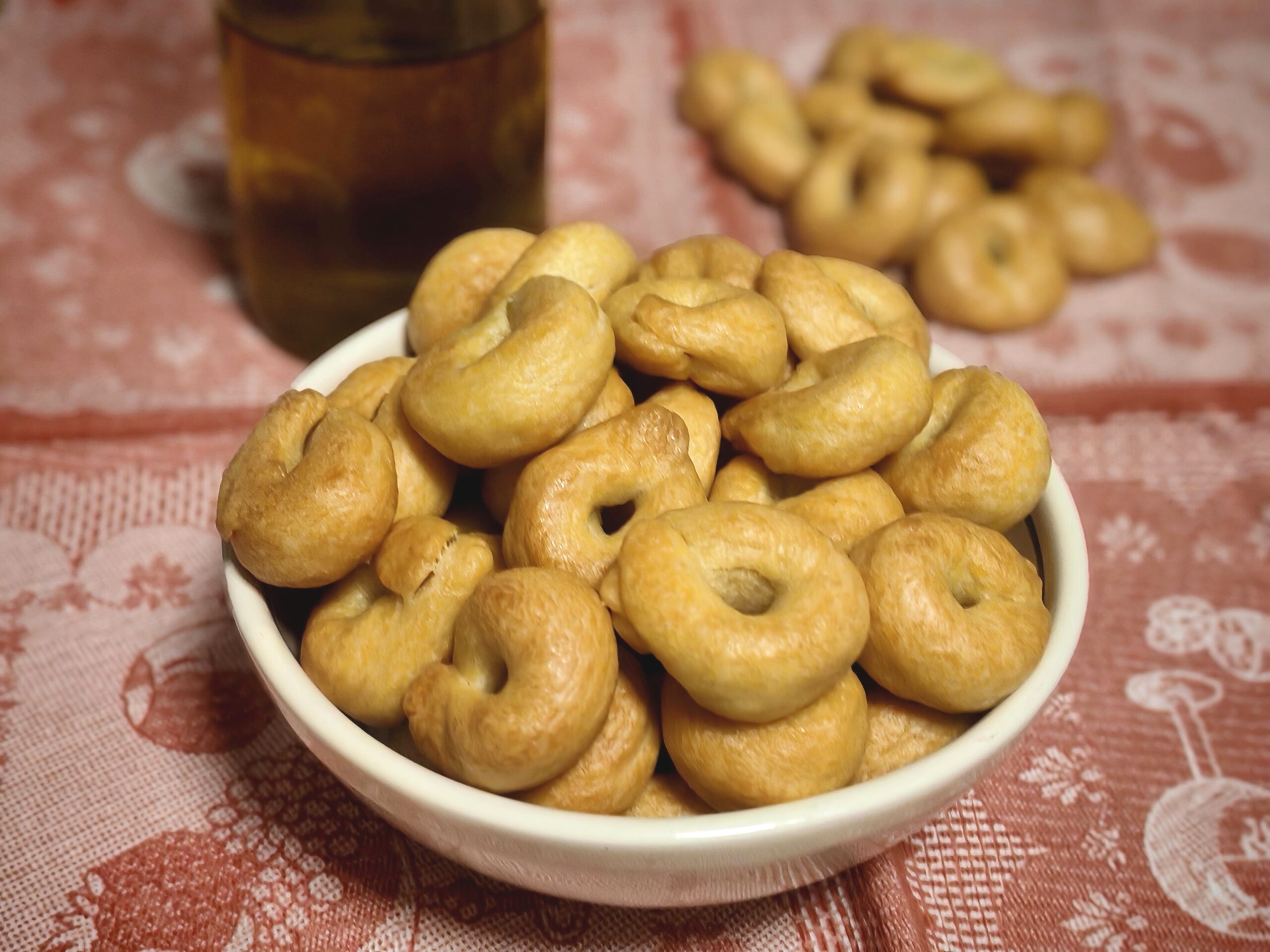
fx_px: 1981
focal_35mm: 54
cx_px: 635
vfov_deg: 27.0
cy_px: 476
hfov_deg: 35.5
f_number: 2.8
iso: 400
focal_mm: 5.52
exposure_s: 1/33
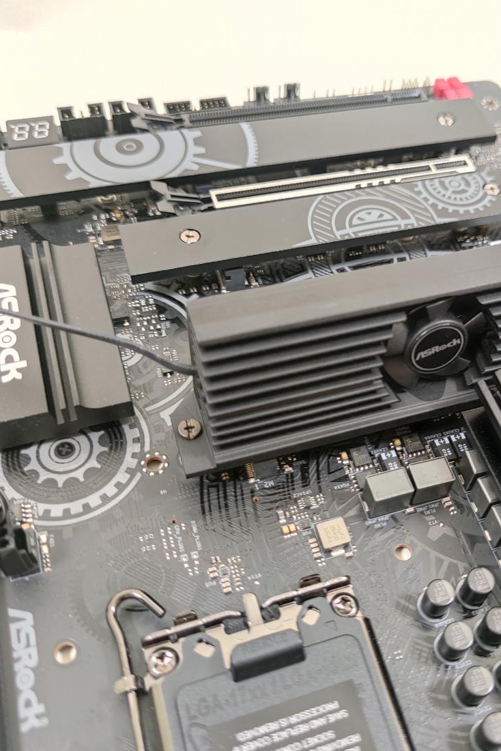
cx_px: 367
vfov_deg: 55.8
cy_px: 371
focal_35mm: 34
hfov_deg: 38.0
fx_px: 710
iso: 286
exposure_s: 1/17
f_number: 1.85
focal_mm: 6.78
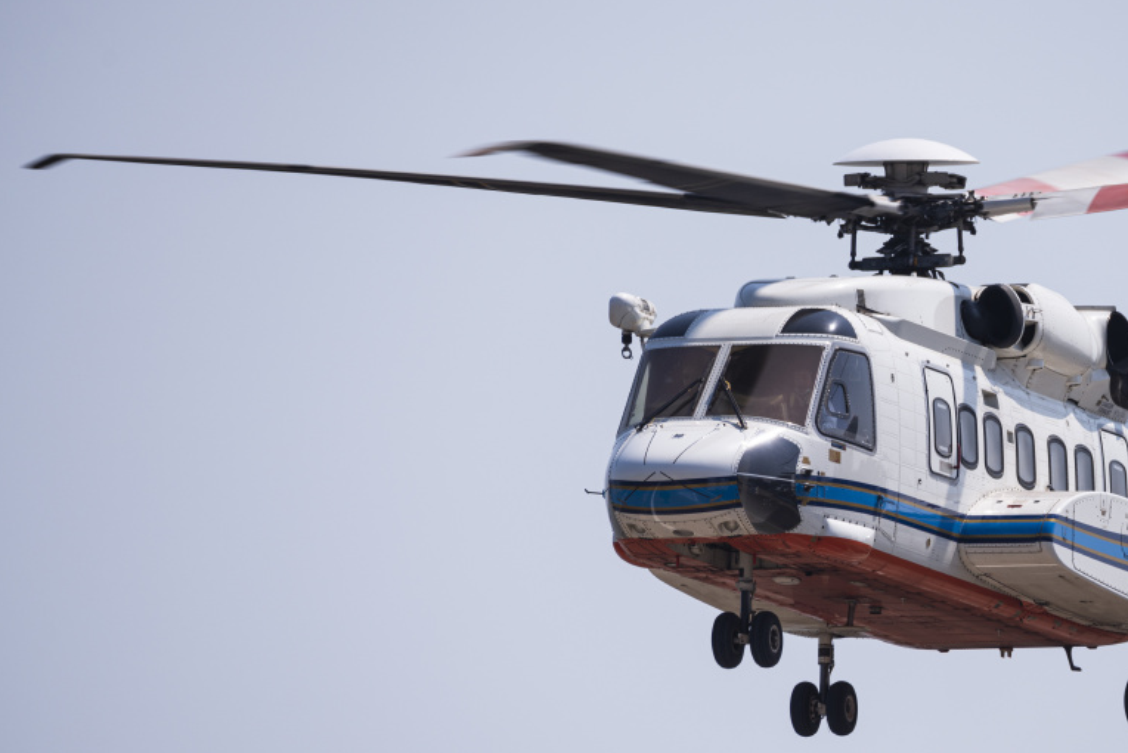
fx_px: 25388
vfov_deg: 1.7
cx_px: 865
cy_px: 428
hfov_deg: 2.5
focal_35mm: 810
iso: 100
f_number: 7.1
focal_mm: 516
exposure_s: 1/640
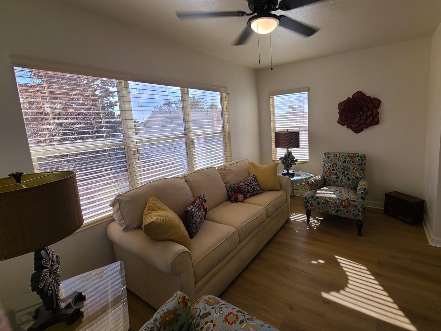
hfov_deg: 97.6
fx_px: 191
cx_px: 249
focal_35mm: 15
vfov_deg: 81.6
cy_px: 153
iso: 64
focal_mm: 2.2
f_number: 2.2
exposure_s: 1/120
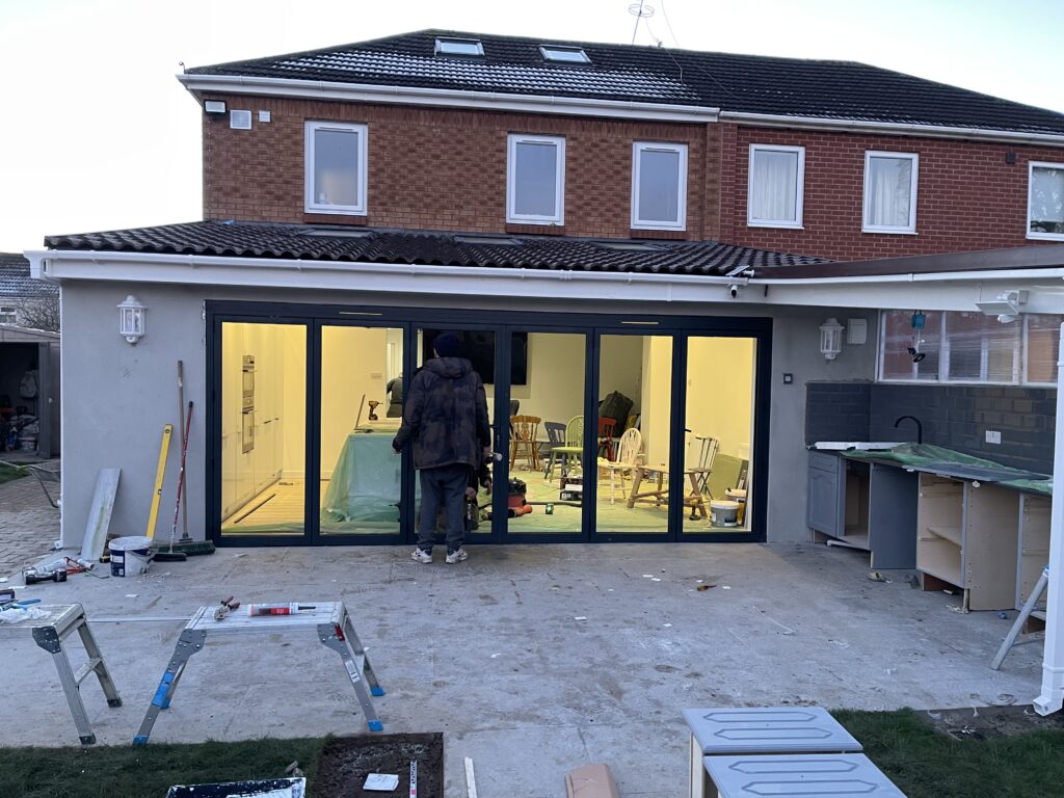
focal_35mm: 26
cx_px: 532
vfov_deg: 53.1
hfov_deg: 67.3
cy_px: 399
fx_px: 799
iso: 200
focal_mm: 5.1
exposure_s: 1/60
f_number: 1.6
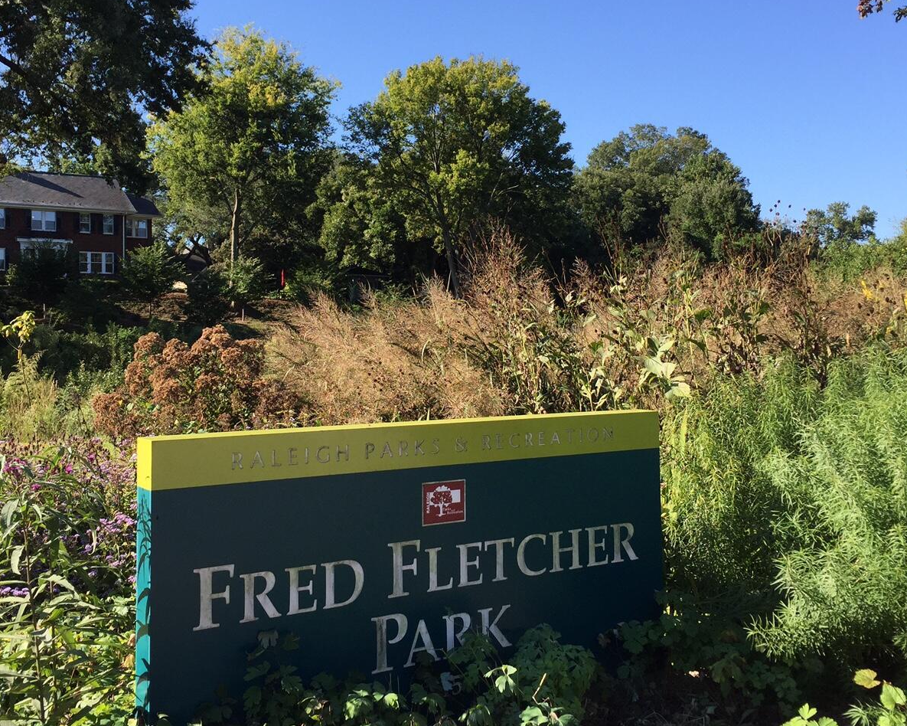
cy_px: 301
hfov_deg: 46.8
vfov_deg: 38.1
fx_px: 1047
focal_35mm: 39
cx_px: 427
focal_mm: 4.15
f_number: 2.2
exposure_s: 1/942
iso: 32
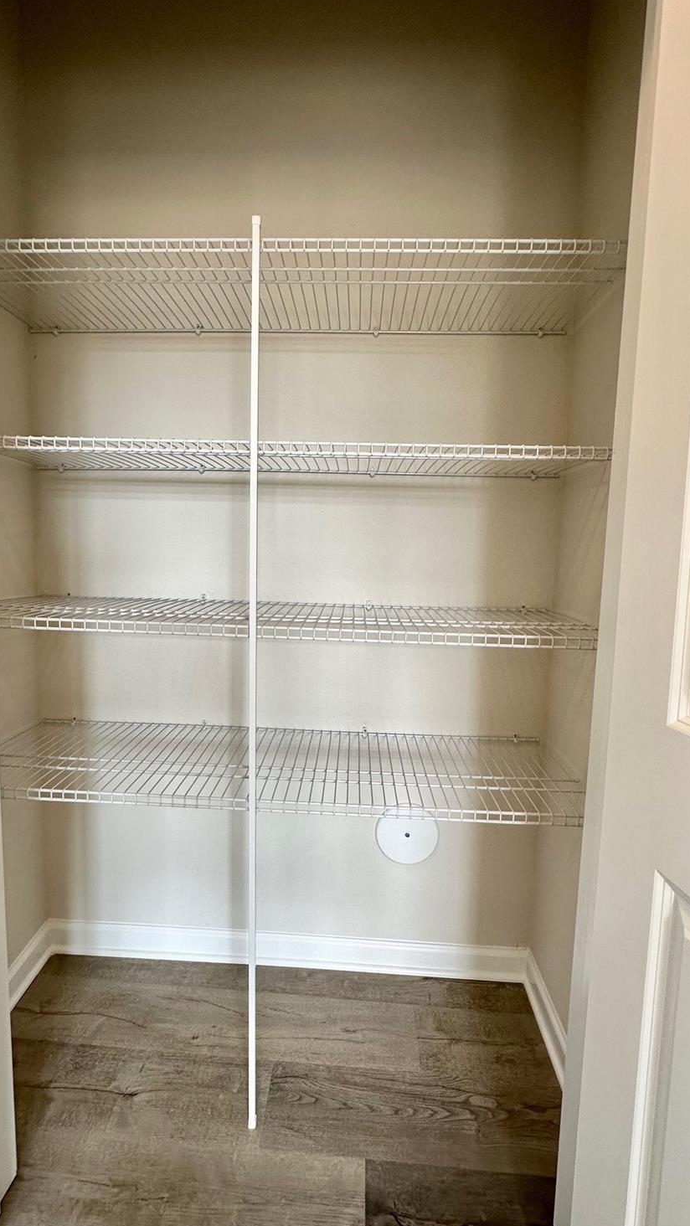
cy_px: 595
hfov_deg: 67.1
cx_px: 332
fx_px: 520
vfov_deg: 99.3
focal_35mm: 16
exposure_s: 1/99
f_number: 2.2
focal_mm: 2.22
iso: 80
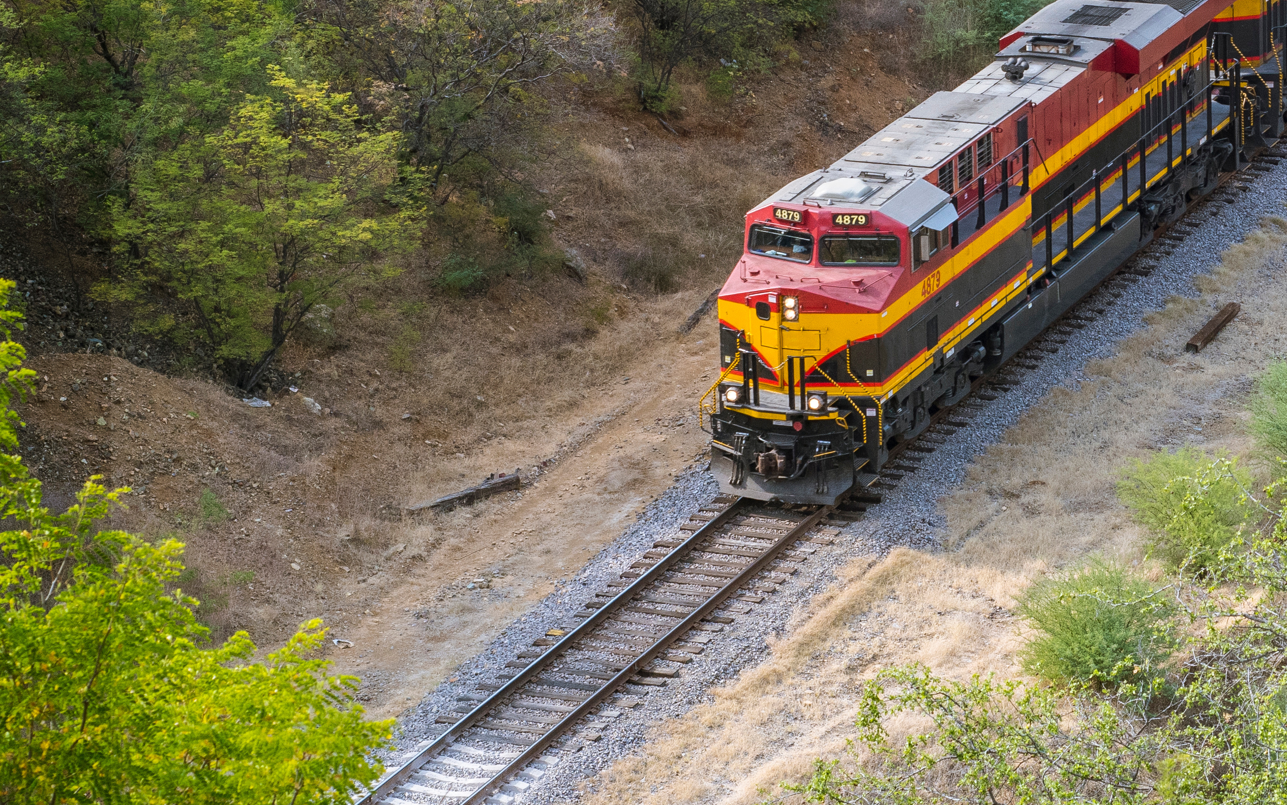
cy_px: 135
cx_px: 1175
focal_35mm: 160
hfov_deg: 13.0
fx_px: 5612
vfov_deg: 8.2
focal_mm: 50
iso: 500
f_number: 10
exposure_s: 1/250
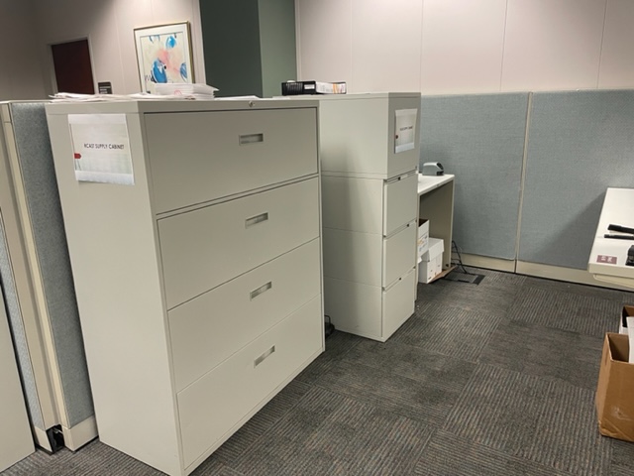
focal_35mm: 26
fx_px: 476
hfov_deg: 67.3
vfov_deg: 53.1
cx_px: 317
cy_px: 238
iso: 125
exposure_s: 1/60
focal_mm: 4.2
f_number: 1.6
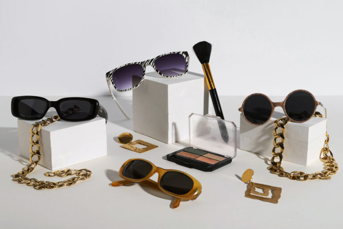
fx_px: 477
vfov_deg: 27.0
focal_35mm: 50
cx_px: 172
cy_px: 114
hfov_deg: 39.6
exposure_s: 1/125
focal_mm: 50
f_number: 13
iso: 200
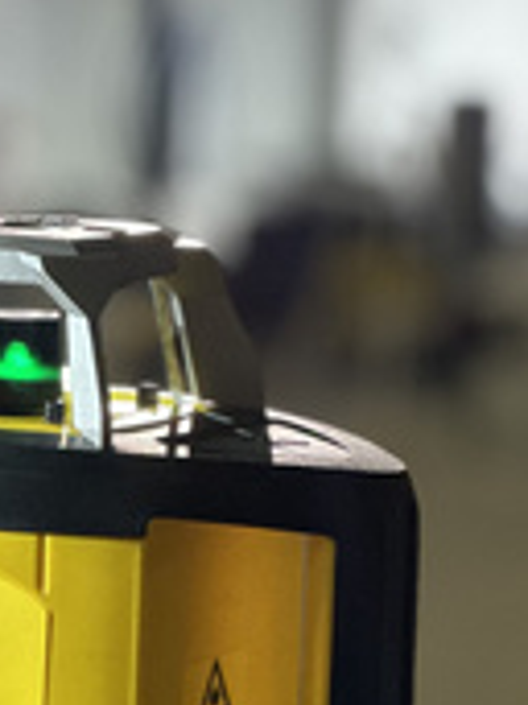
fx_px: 4134
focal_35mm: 203
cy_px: 528
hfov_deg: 7.3
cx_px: -41
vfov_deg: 9.7
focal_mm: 9
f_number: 2.8
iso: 250
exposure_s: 1/100
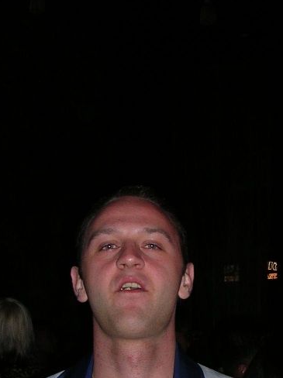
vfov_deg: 23.5
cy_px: 302
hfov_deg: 17.9
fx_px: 895
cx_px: 203
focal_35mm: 82
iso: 50
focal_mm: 5.8
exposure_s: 1/60.1
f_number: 2.8
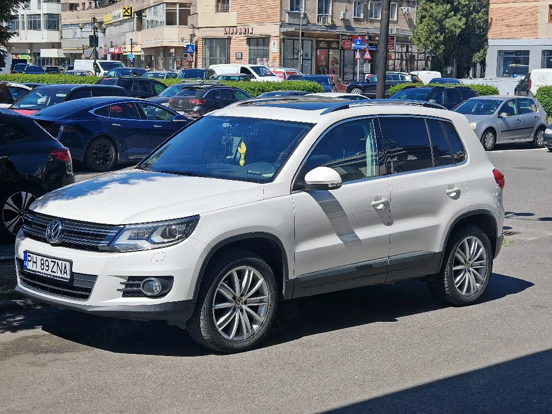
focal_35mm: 68
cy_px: 207
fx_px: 1084
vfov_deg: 21.6
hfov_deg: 28.6
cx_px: 276
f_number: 2.6
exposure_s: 1/476
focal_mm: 15.38
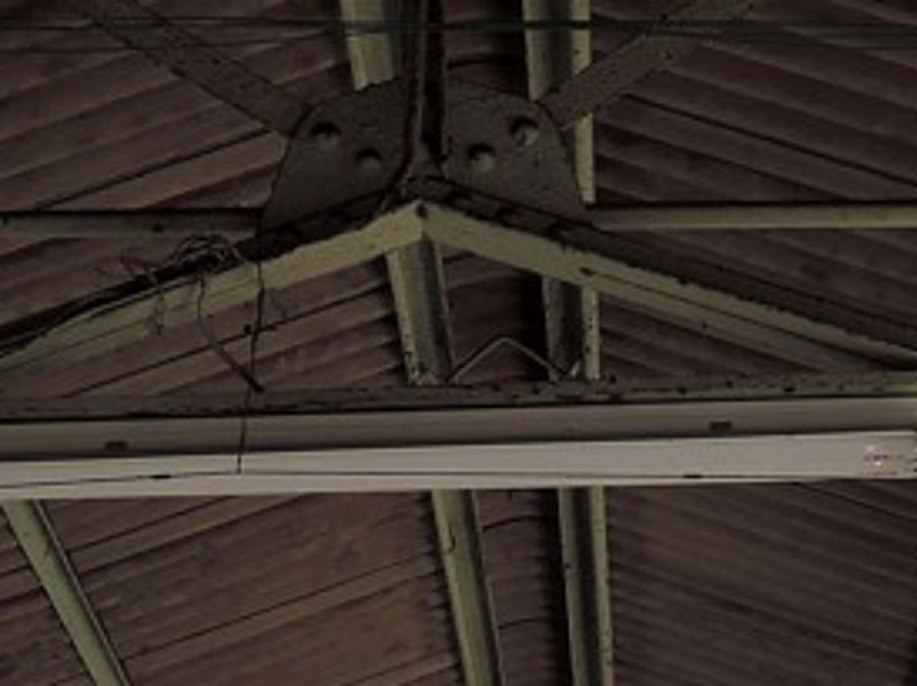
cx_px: 566
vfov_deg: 10.8
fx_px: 3467
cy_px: 1094
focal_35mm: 131
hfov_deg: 15.1
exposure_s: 1/15
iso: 90
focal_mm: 7.5
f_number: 6.3
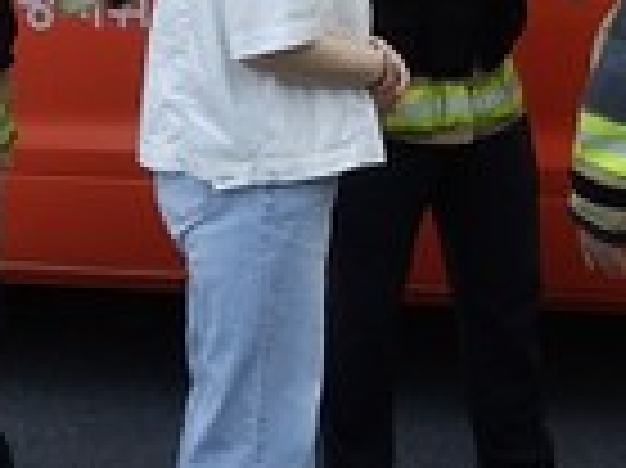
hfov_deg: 15.8
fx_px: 2186
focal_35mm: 121
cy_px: -144
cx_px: 689
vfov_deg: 11.9
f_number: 4.2
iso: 125
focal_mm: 5
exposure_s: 1/160
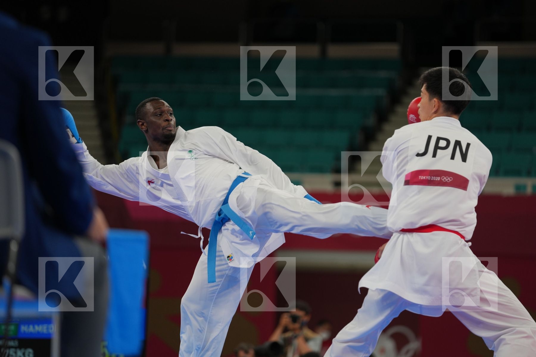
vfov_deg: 7.3
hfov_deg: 10.9
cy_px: 178
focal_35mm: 189
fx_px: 2814
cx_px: 268
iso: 500
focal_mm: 189
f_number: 2.8
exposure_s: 1/1000
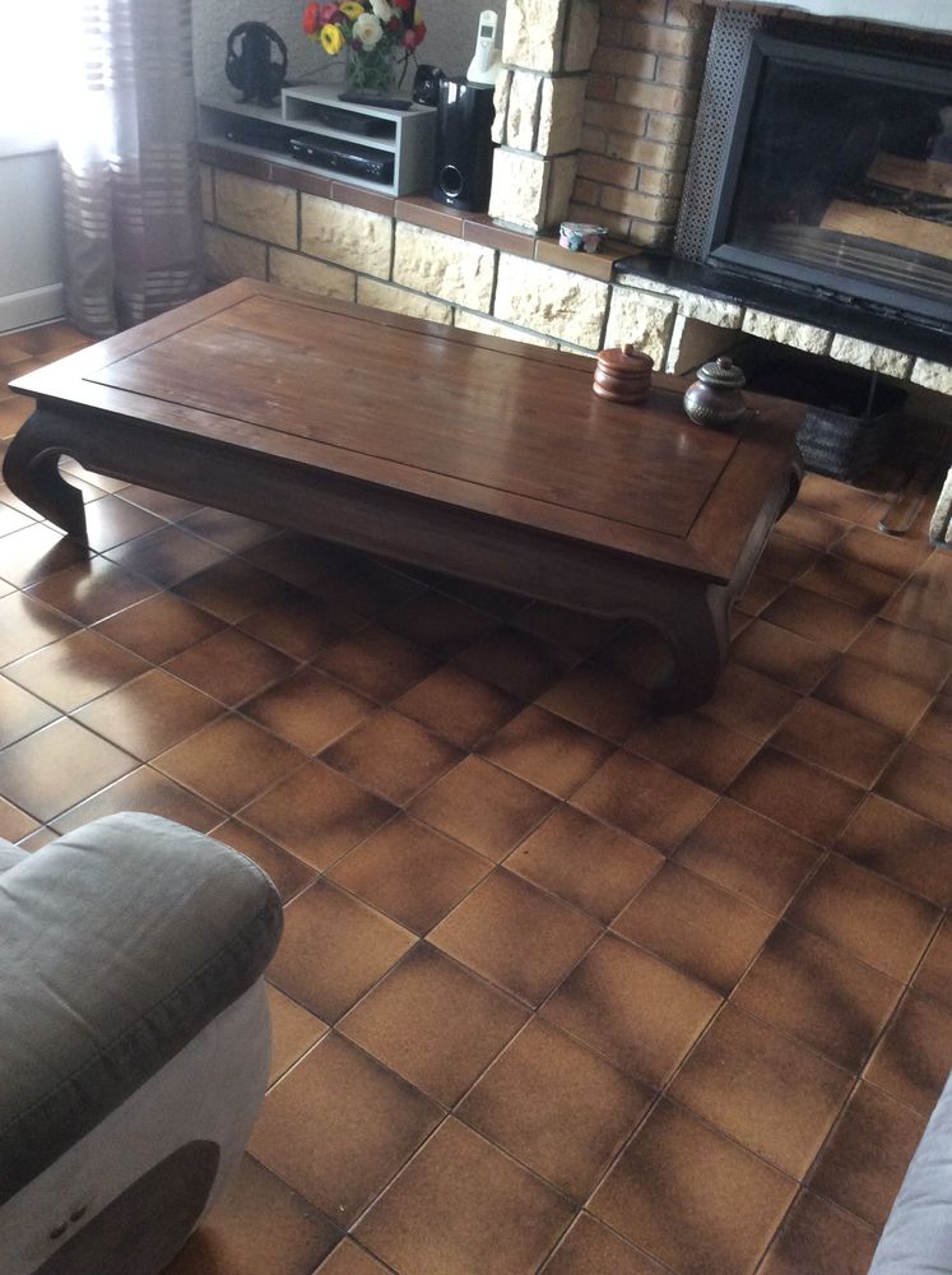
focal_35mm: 32
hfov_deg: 44.1
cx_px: 476
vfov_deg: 56.9
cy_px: 638
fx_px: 1176
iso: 125
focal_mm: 3.3
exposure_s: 1/25
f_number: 2.4
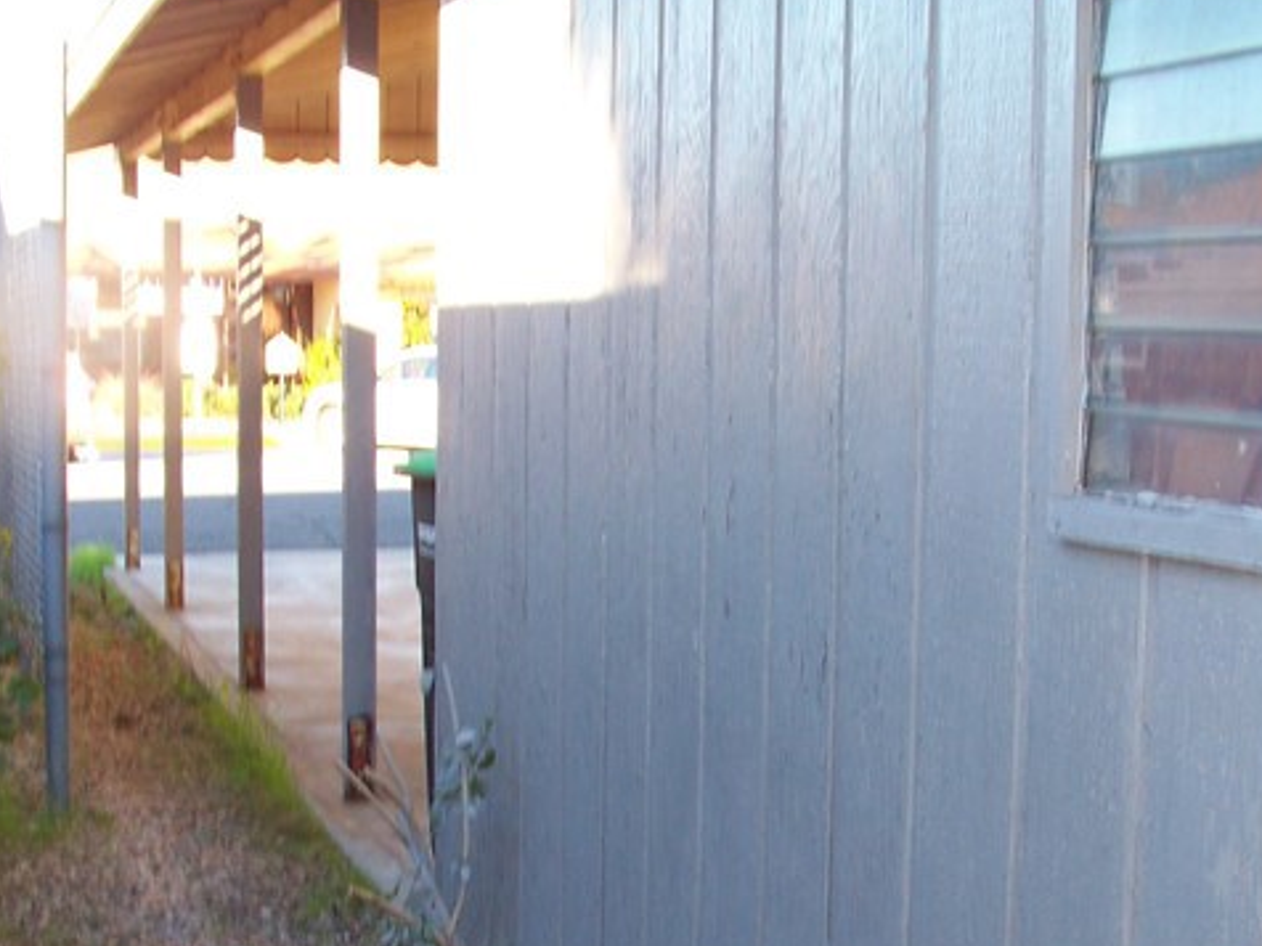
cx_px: 689
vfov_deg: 20.4
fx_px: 2588
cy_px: 811
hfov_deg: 27.4
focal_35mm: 71
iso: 64
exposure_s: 1/50
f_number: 3.6
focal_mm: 5.85
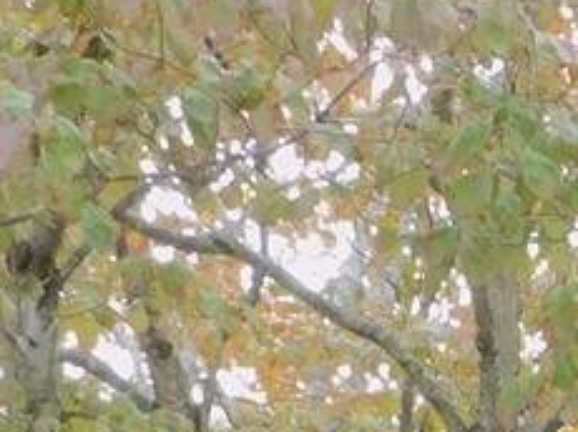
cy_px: 932
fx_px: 1785
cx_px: 859
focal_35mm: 107
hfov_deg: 16.8
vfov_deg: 11.9
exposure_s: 1/60
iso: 125
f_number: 3.3
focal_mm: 4.3
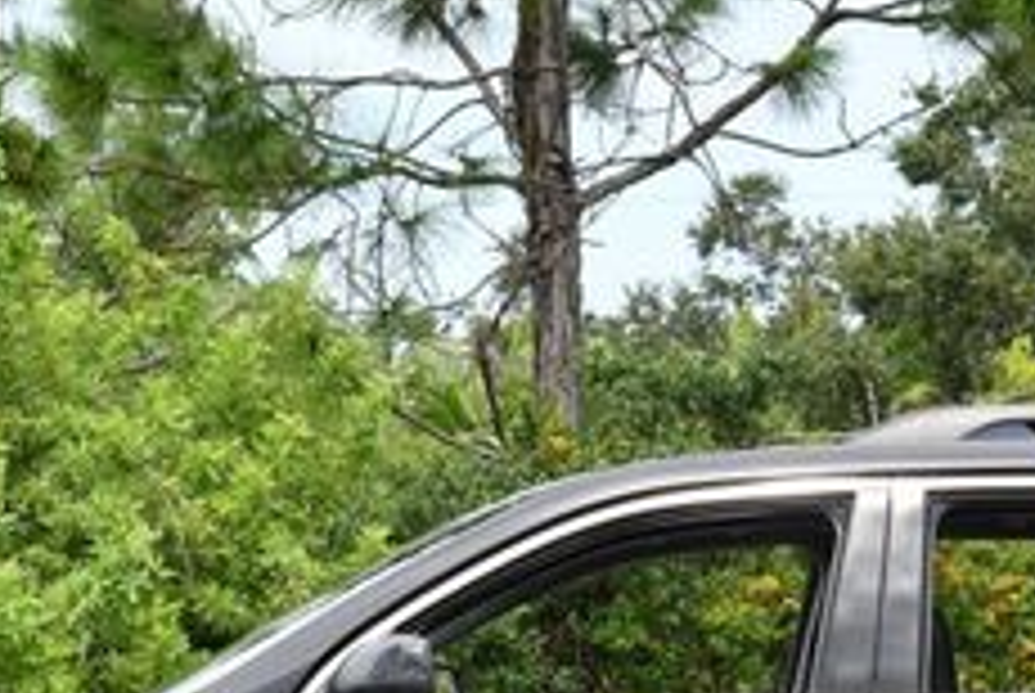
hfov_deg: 8.0
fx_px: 7369
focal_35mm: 256
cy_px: 598
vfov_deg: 5.4
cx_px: 810
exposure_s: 1/250
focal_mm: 46
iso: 200
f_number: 8
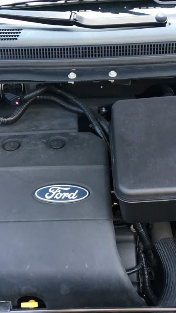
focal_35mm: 43
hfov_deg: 27.7
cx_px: 79
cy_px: 159
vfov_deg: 47.4
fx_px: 357
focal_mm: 4.15
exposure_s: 1/40
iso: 25
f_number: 2.2
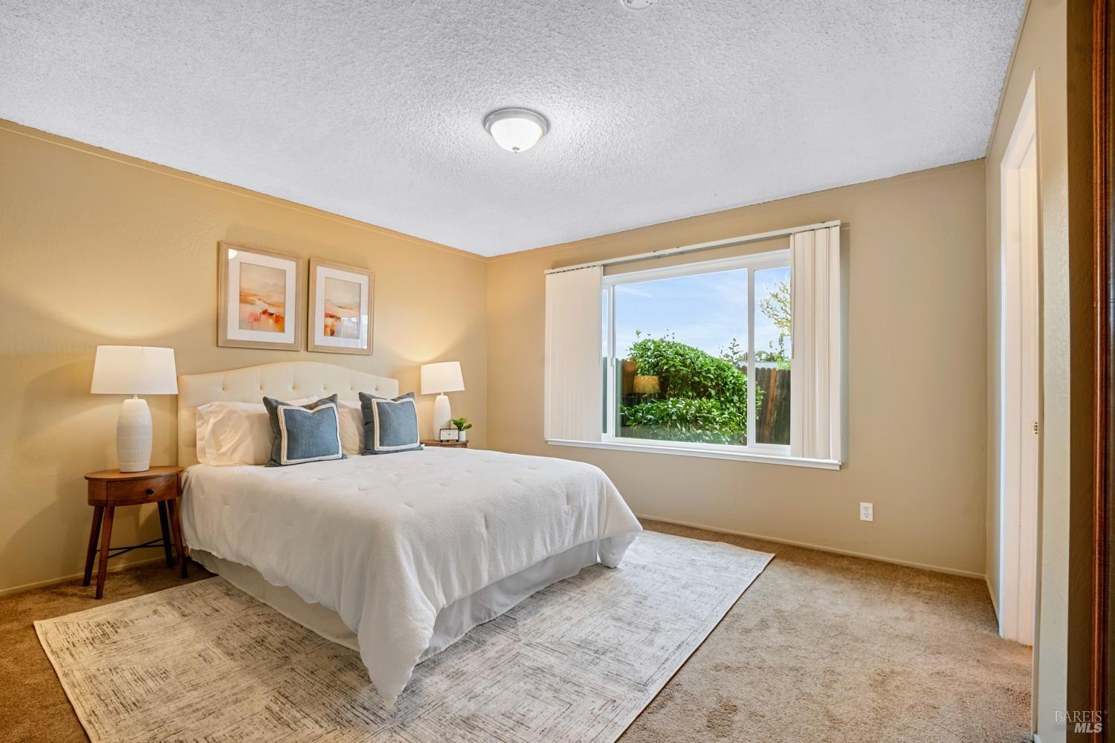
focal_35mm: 15
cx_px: 558
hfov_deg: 100.4
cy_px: 372
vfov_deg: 77.3
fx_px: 465
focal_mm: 10
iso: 250
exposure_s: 1/1.25
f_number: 9
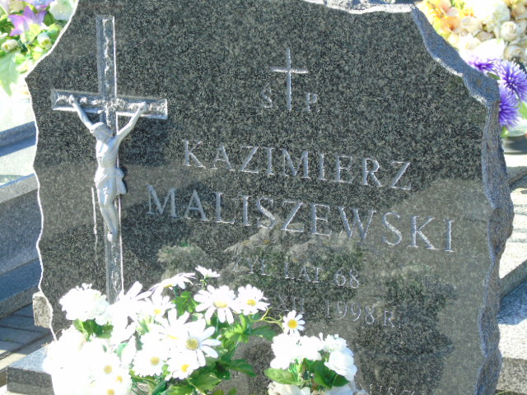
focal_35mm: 108
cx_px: 264
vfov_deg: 13.7
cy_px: 198
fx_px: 1644
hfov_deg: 18.2
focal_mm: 19
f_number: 4.4
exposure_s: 1/100
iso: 80
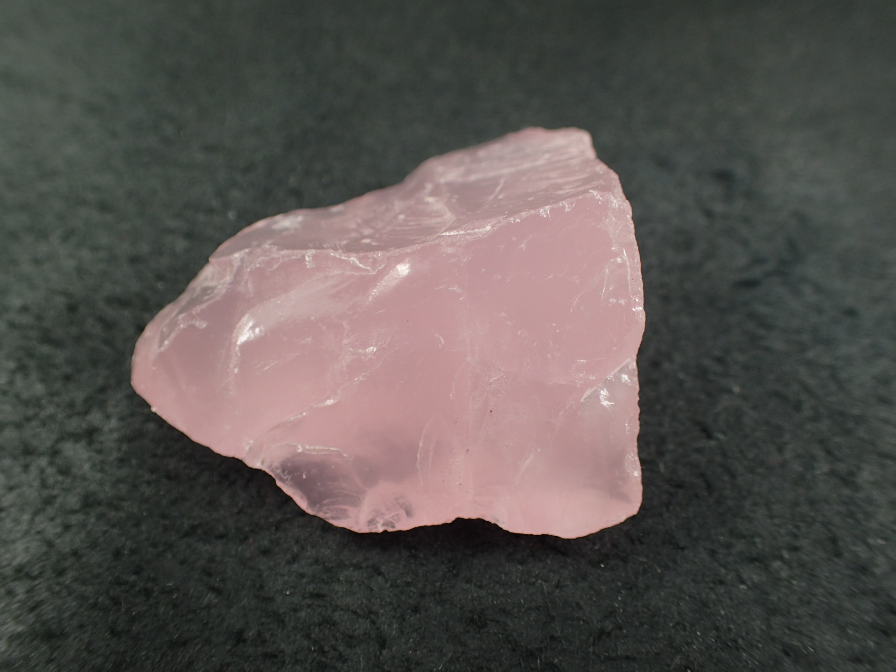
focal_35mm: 30
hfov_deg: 60.0
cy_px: 336
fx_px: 777
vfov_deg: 46.8
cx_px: 448
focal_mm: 5.5
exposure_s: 1/200
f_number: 2.3
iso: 100
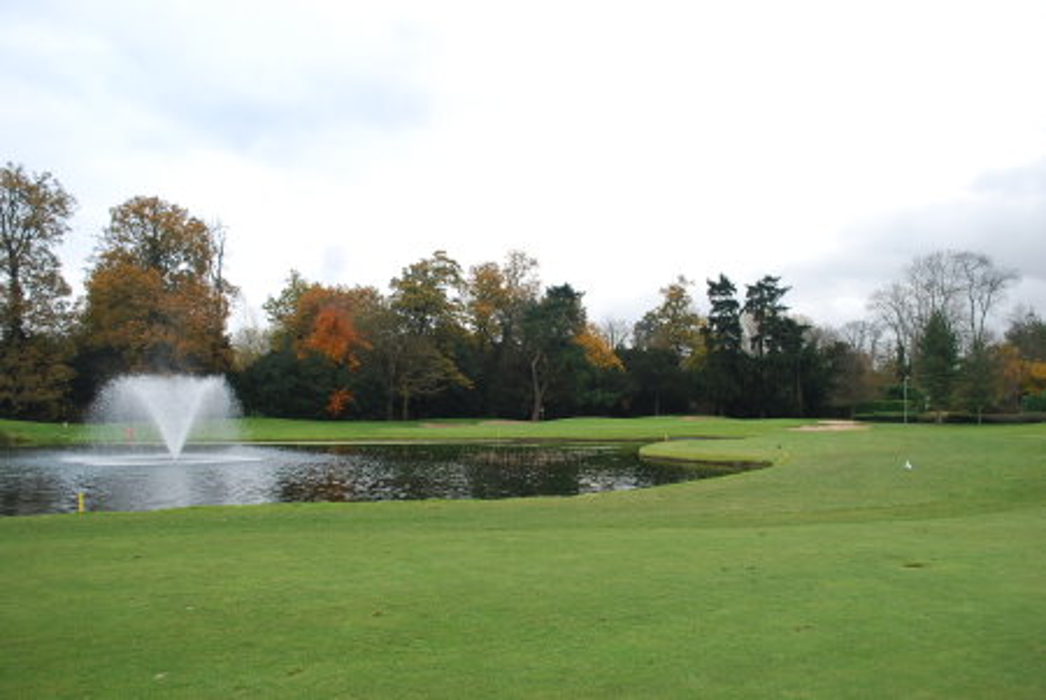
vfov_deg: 40.1
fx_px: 960
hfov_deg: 57.2
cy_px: 350
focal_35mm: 33
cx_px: 523
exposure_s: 1/60
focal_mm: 22
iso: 200
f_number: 5.6
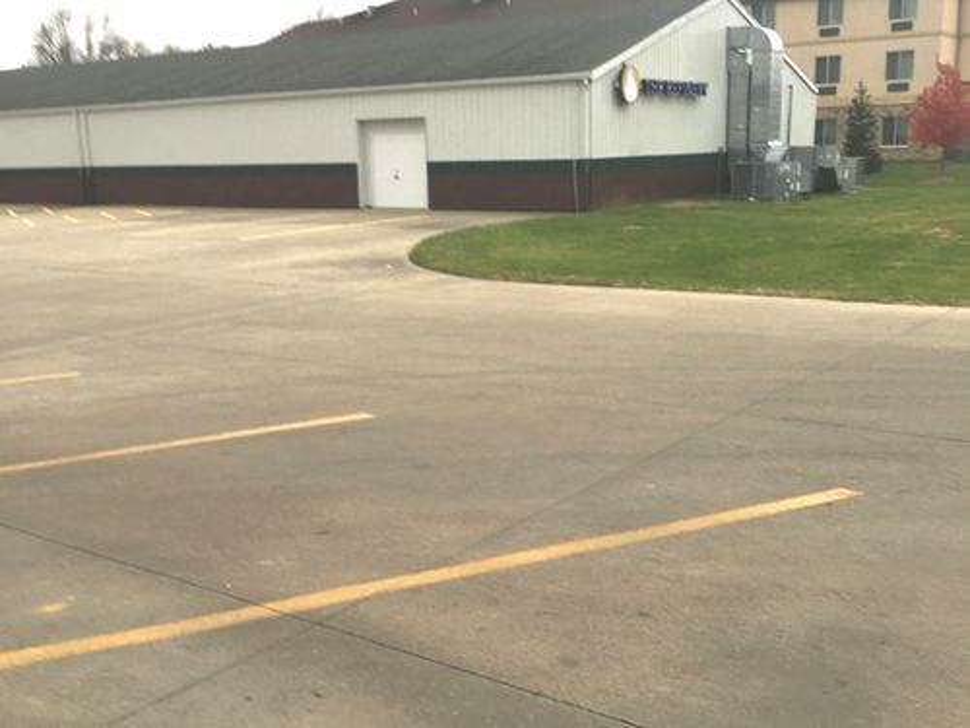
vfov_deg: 48.2
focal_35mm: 29
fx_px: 813
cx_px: 485
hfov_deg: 61.7
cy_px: 364
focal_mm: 4.15
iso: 32
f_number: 2.2
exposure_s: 1/120
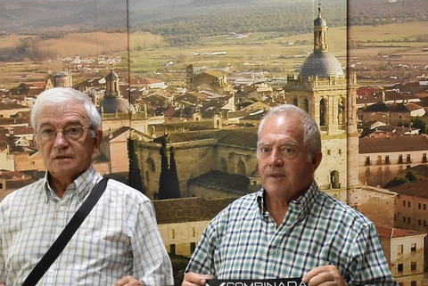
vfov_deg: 15.1
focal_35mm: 90
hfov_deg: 22.4
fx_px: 1071
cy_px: 237
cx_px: 309
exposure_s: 1/60
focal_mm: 32
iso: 1250
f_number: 4
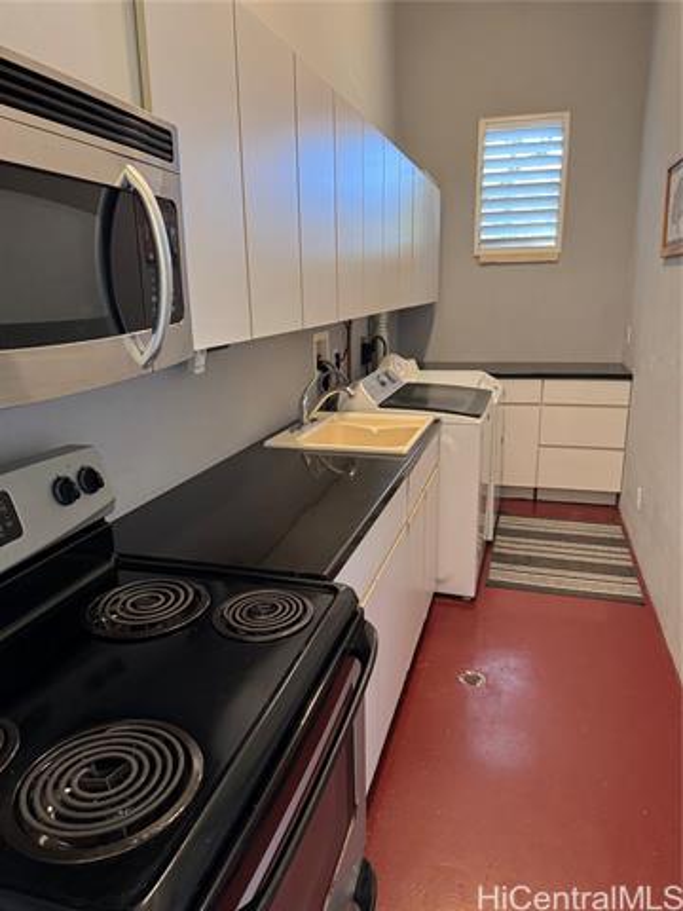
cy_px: 456
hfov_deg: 56.8
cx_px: 342
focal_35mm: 24
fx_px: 631
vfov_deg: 71.6
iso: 250
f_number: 1.78
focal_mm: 6.76
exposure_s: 1/60
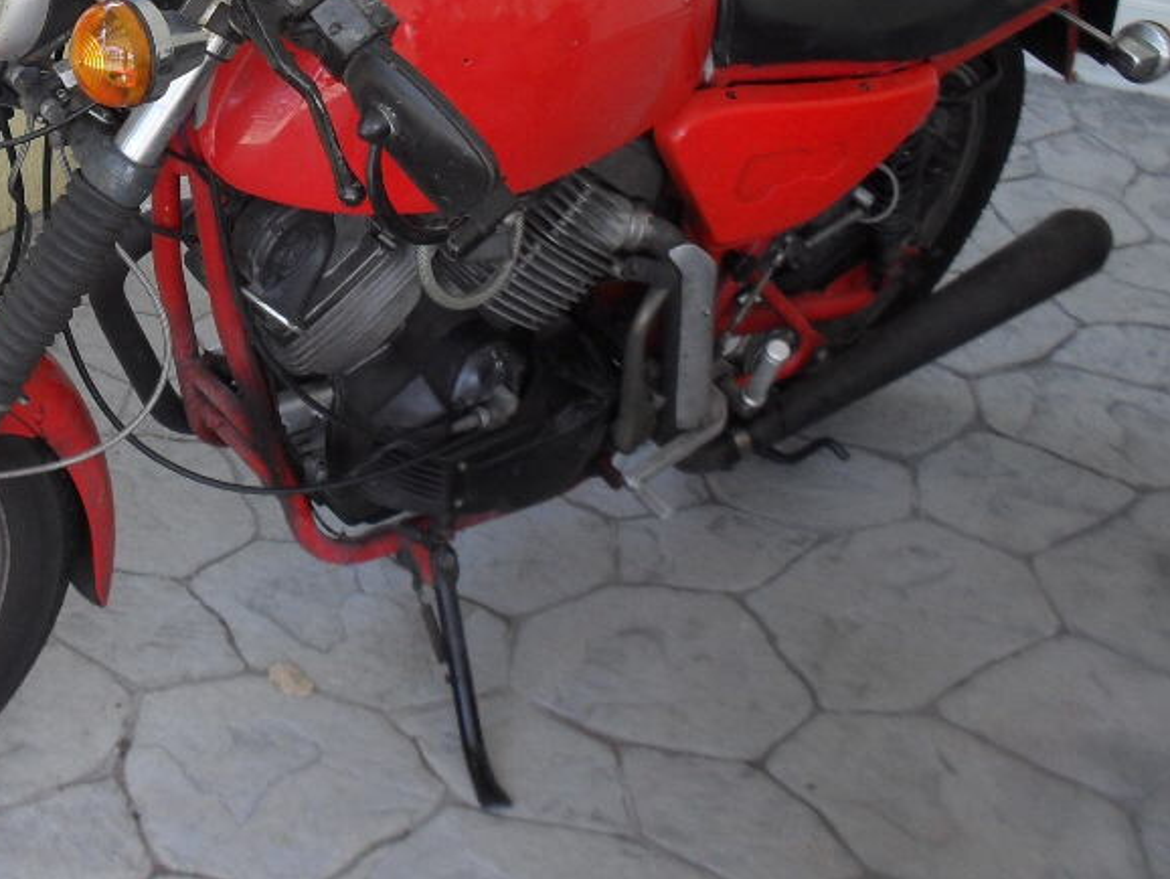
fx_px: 2096
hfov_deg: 30.4
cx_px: 235
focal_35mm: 62
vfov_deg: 23.4
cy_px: 201
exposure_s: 1/125
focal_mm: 6.3
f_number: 3.2
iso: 100
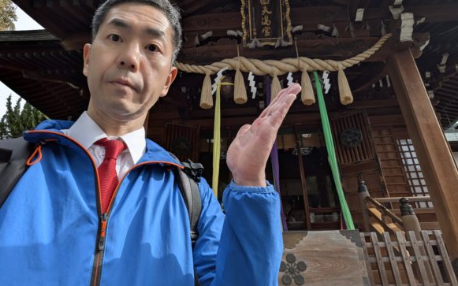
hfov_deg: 77.2
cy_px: 113
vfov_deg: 52.6
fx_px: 287
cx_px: 233
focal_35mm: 23
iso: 38
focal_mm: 2.74
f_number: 2.2
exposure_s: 1/484
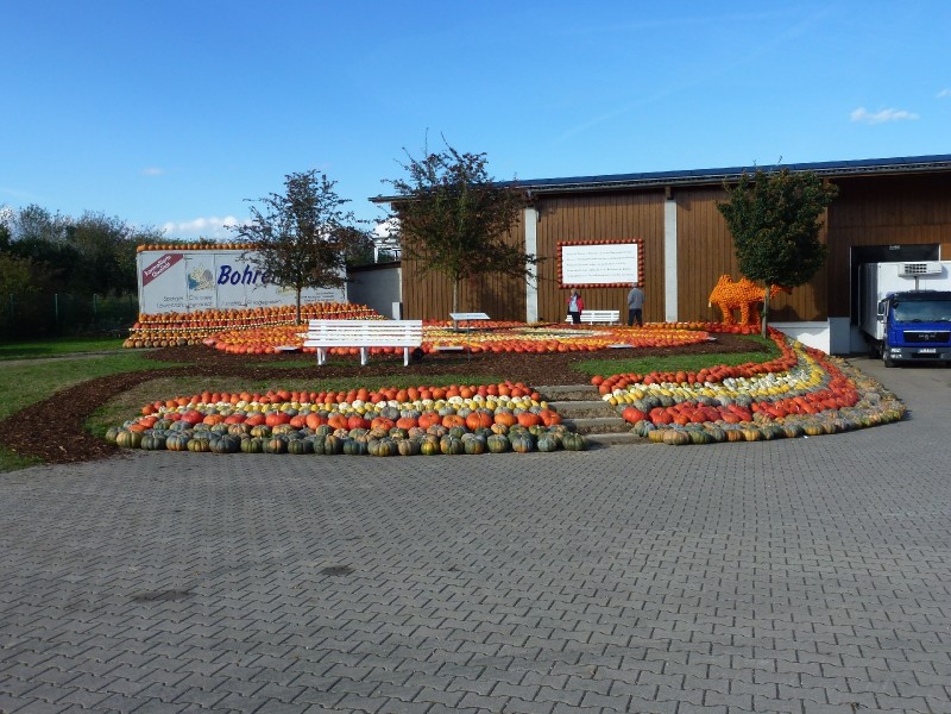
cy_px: 357
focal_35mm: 30
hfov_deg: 60.0
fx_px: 824
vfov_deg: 46.8
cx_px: 476
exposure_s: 1/640
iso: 100
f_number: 4
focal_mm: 5.4
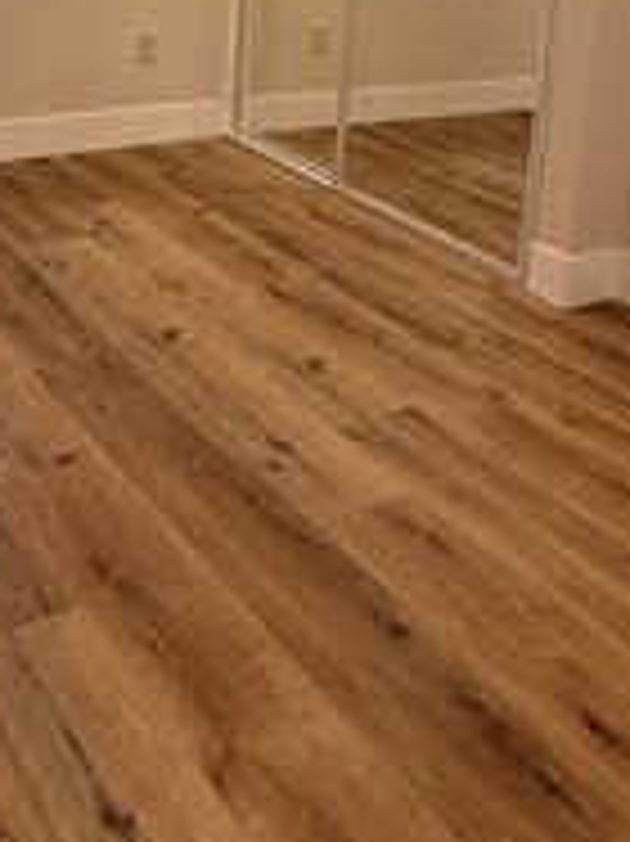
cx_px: 266
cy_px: 81
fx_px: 1166
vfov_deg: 37.1
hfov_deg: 30.2
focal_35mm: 48
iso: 250
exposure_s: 1/120
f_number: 2.2
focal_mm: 2.22
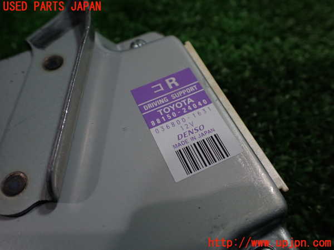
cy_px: 125
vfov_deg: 46.8
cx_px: 167
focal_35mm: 30
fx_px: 289
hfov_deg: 60.0
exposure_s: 1/125
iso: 200
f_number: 2.3
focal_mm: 5.4
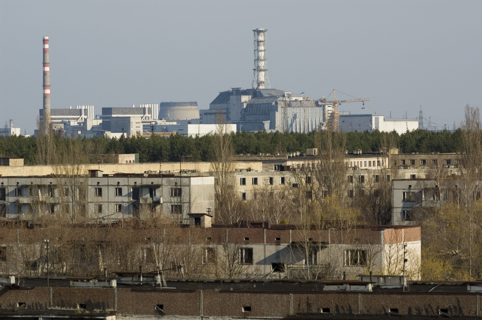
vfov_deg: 6.8
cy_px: 160
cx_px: 241
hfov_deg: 10.2
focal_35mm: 202
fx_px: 2709
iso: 200
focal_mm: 135
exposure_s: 1/2000
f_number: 5.6
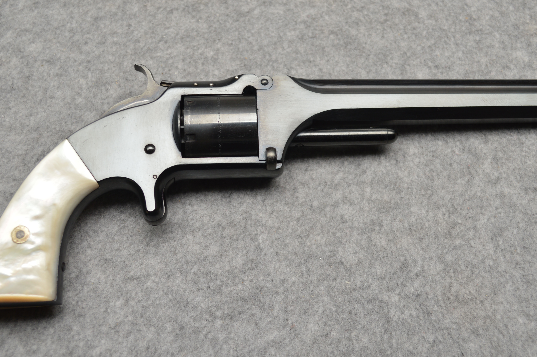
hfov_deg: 41.1
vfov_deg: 28.0
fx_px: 715
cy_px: 185
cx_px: 280
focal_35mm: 48
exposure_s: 1/200
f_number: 4.5
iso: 100
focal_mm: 24
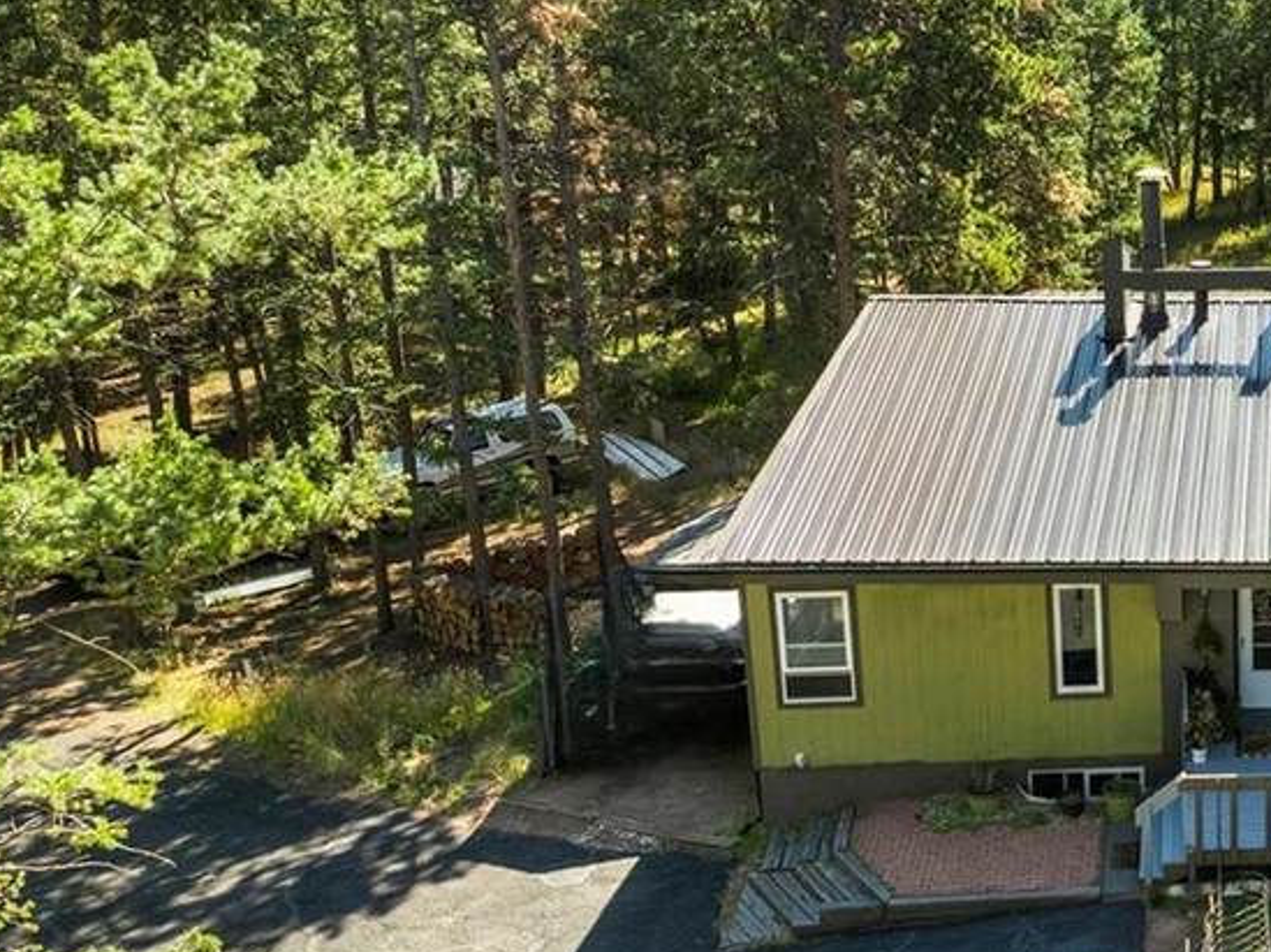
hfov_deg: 31.5
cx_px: 1303
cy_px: 498
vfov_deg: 26.1
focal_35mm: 56
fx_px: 2055
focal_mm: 12.29
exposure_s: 1/2500
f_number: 2.8
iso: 290
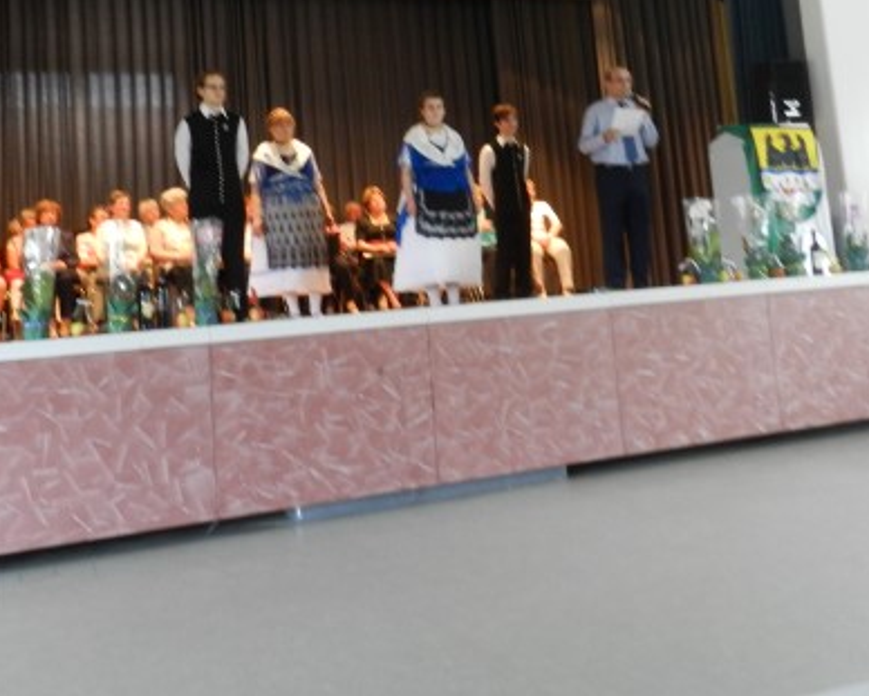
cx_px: 383
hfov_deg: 48.9
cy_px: 161
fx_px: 952
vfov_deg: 39.0
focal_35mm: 37
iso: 450
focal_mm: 4
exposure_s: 1/30
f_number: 3.4
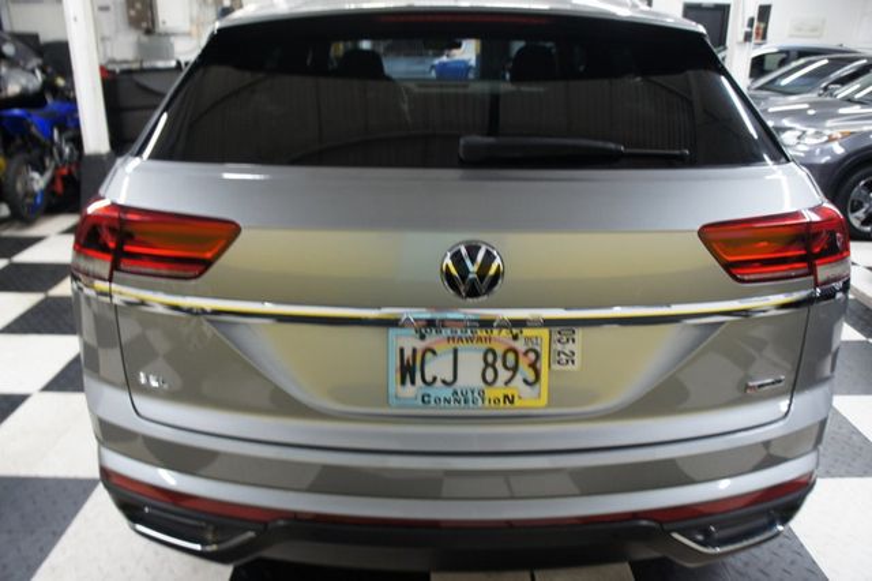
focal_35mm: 27
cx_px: 436
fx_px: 654
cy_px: 290
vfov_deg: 47.9
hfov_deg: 67.4
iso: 500
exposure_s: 1/30
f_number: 3.5
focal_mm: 18
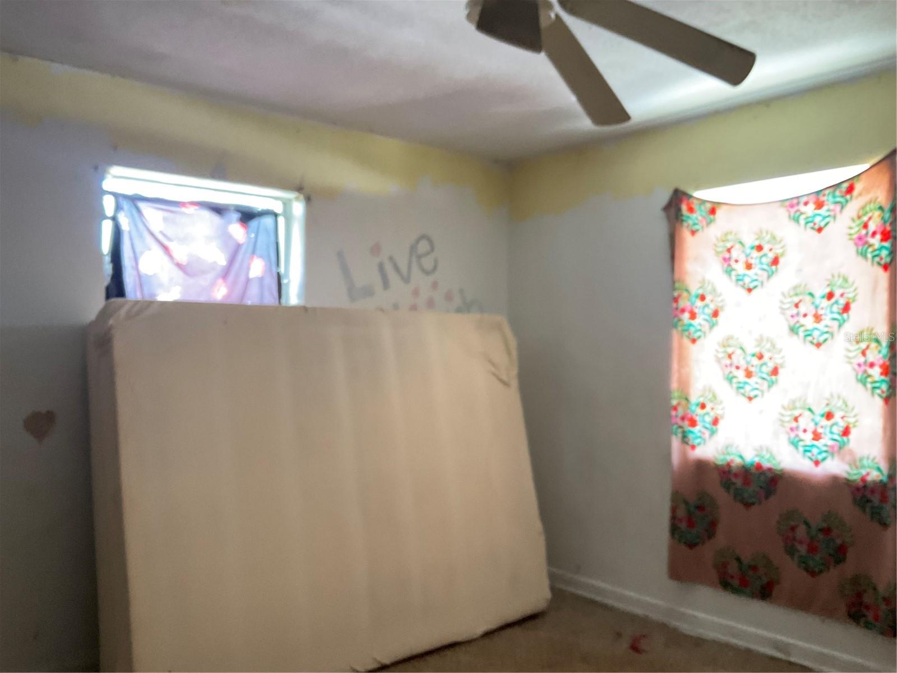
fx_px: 751
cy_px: 336
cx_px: 448
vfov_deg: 48.2
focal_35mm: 29
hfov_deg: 61.7
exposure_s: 1/30
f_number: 1.8
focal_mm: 3
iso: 400
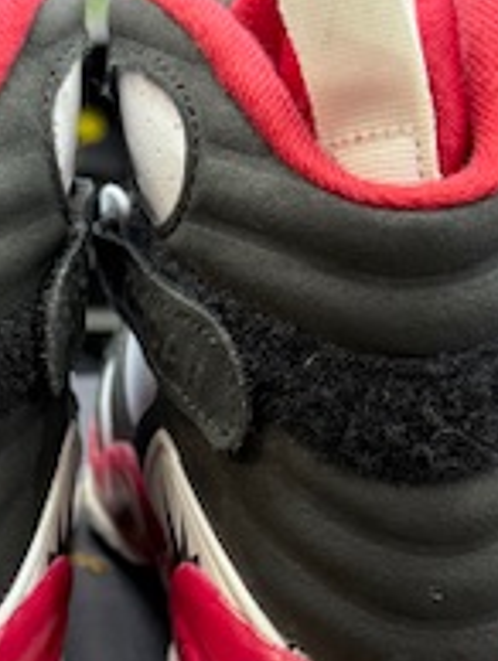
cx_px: 109
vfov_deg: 24.6
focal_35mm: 79
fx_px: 1512
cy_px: 392
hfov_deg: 18.6
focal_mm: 6.76
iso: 160
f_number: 1.78
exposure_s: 1/100
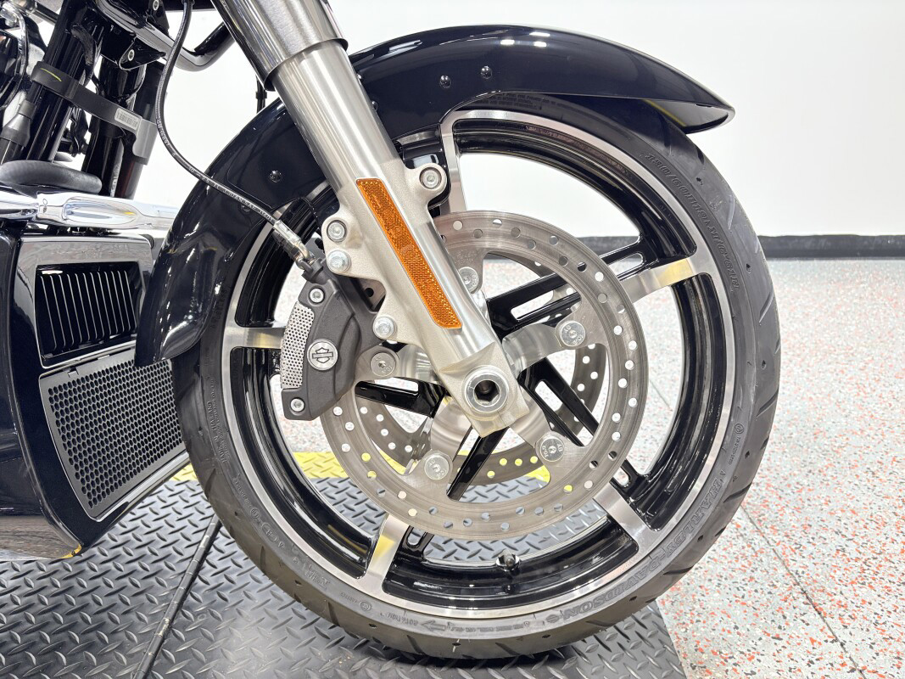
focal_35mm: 26
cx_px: 452
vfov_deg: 53.1
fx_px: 680
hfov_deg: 67.3
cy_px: 340
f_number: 1.6
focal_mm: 5.96
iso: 125
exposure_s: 1/120
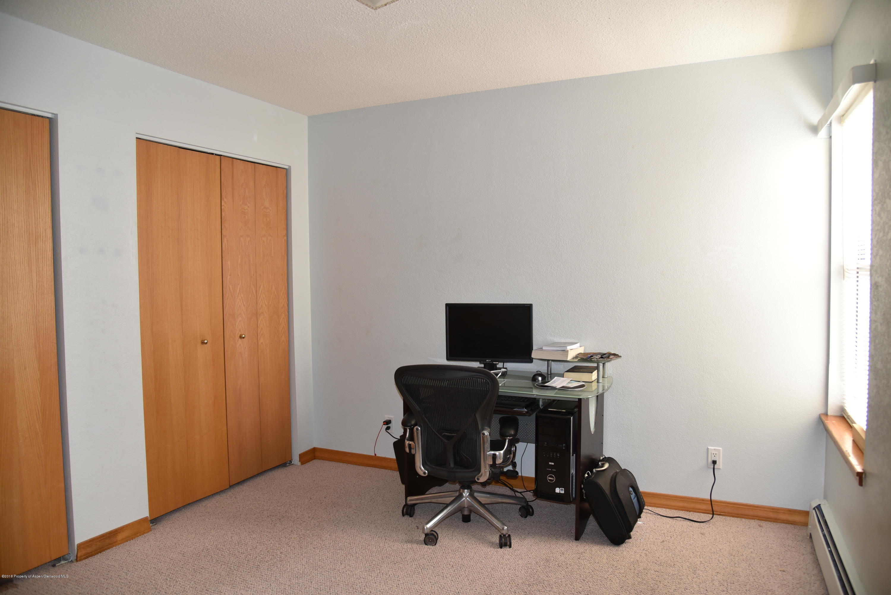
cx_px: 446
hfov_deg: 73.7
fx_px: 594
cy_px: 298
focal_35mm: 24
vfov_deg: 53.2
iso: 500
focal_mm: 24
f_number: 4.5
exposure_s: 1/125
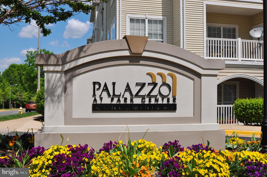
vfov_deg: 36.8
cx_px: 134
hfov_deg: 53.2
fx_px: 267
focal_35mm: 36
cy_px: 88
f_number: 11
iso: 200
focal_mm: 24
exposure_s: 1/500
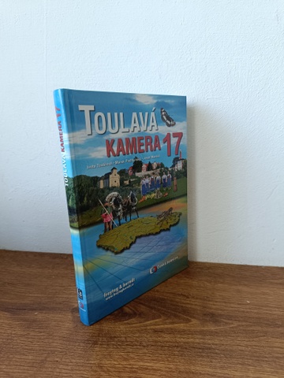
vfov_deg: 71.6
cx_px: 142
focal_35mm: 24
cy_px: 189
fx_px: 263
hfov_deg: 56.8
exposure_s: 1/101
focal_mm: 5.59
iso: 479
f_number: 1.88
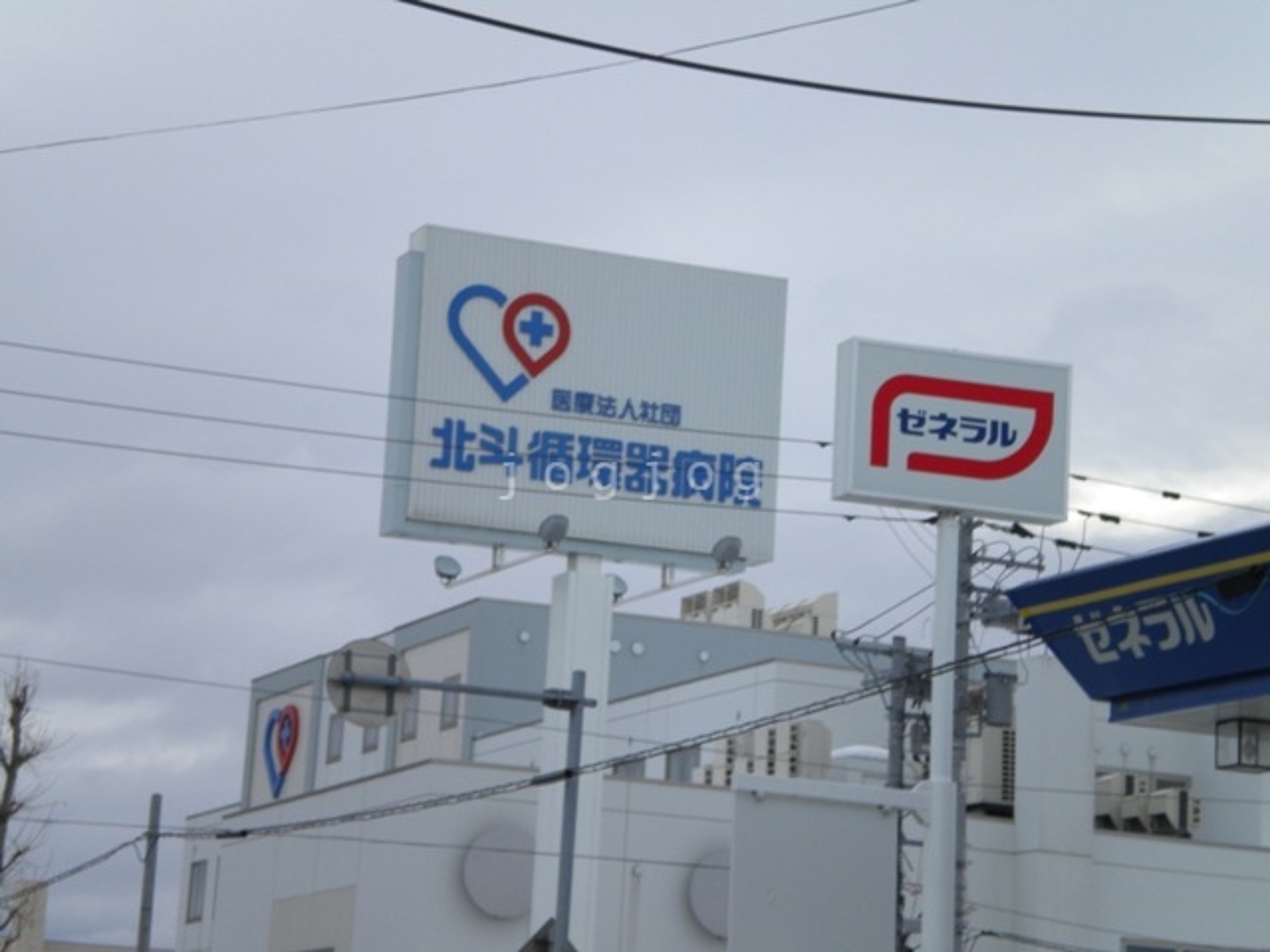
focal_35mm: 105
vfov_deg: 14.1
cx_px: 635
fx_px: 3852
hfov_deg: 18.7
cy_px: 476
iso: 113
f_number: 5.9
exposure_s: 1/210
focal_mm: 18.9
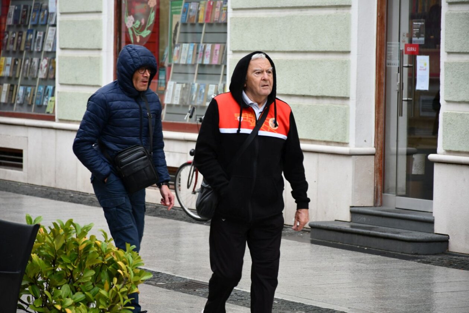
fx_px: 2384
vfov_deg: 7.5
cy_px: 156
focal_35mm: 183
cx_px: 234
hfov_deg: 11.2
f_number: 5.6
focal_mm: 122
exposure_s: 1/250
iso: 720
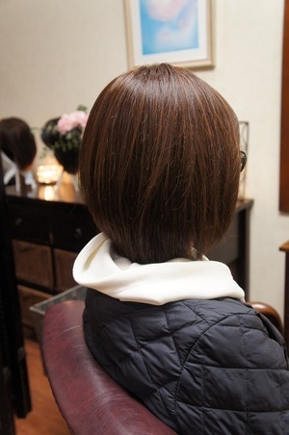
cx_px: 144
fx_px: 453
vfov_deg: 51.3
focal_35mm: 38
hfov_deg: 35.4
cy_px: 218
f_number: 4
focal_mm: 25
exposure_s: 1/160
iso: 1250
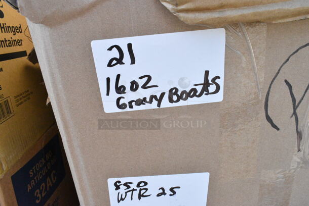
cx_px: 154
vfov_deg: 48.0
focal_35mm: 27
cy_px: 103
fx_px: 232
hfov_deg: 67.3
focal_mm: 18
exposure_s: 1/800
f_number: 14
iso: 6400
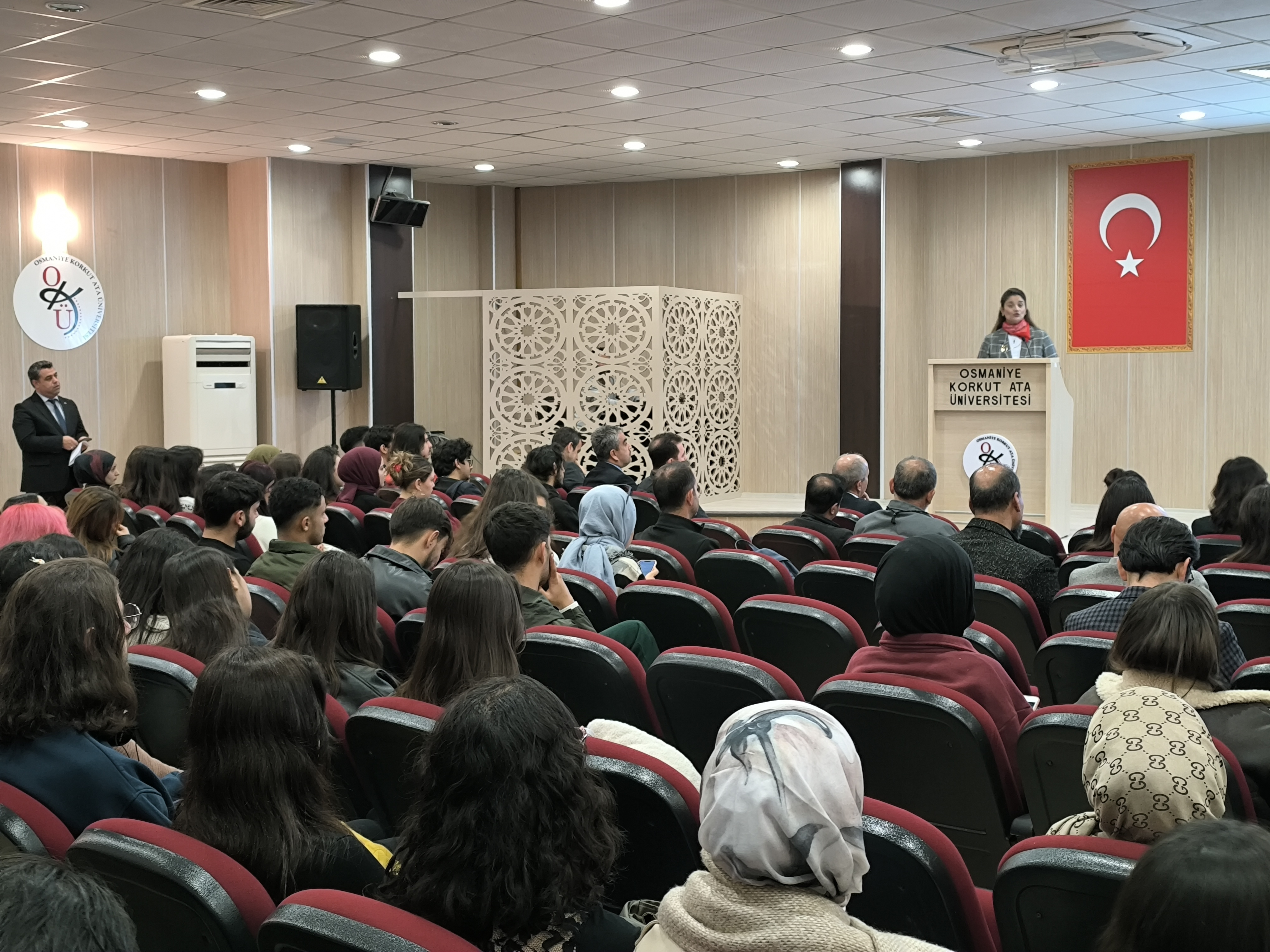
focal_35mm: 46
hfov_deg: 41.2
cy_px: 476
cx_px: 635
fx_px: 1688
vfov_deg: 31.5
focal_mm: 6.14
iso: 1000
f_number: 1.65
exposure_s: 1/25
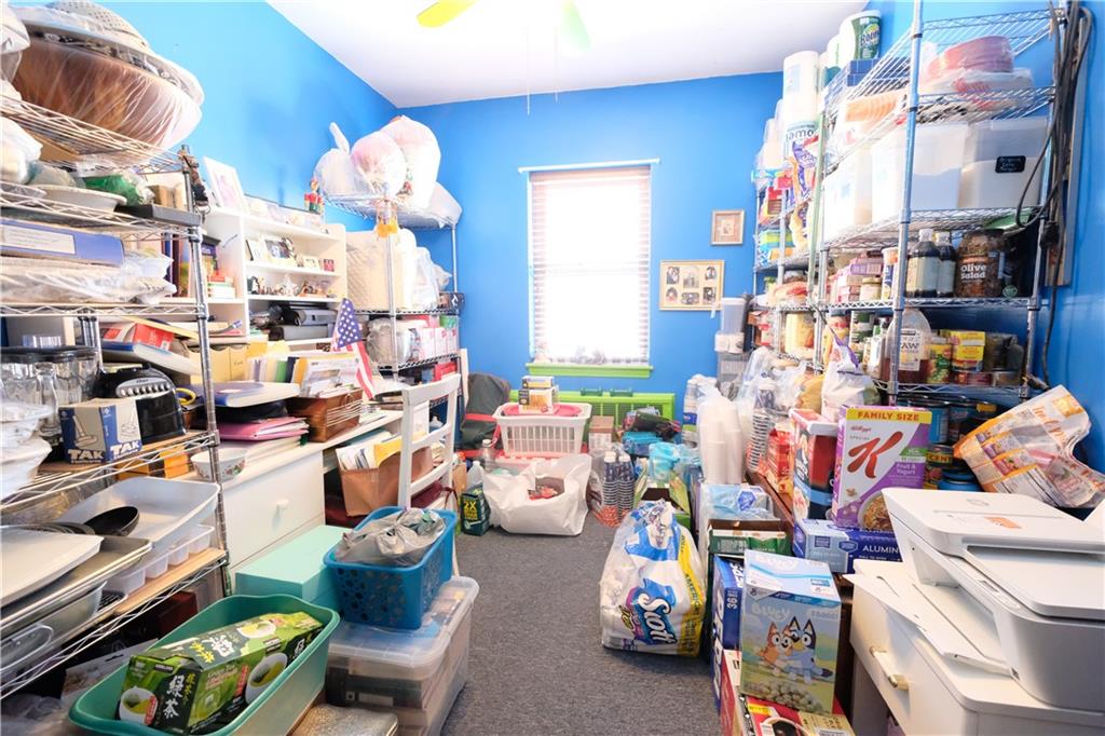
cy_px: 368
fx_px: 460
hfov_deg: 100.4
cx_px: 552
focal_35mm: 15
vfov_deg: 77.3
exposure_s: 1/56
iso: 6400
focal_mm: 10
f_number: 4
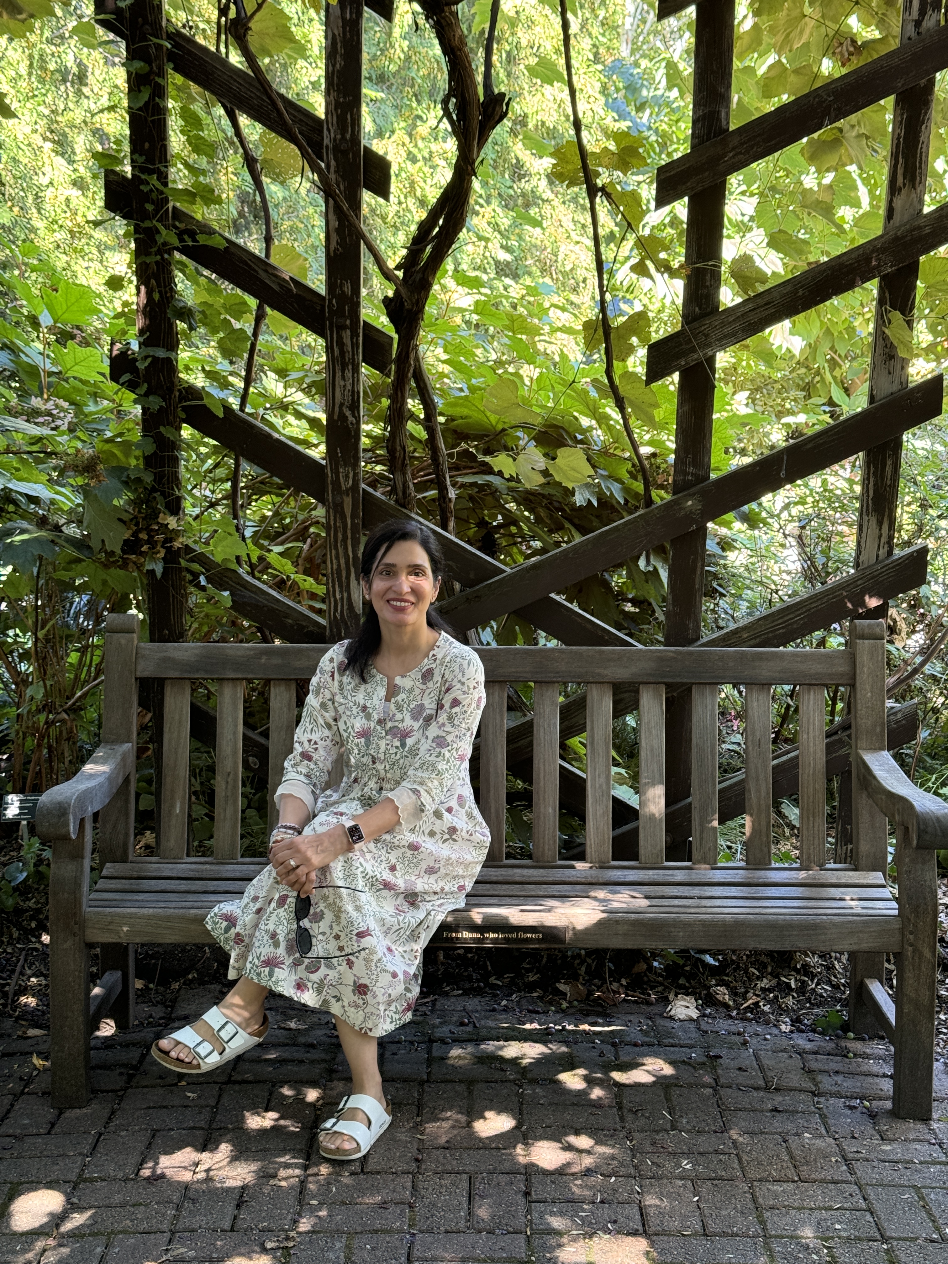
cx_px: 474
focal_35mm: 48
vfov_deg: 39.7
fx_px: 1753
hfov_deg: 30.3
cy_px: 632
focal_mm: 6.76
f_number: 1.78
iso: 125
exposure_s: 1/60
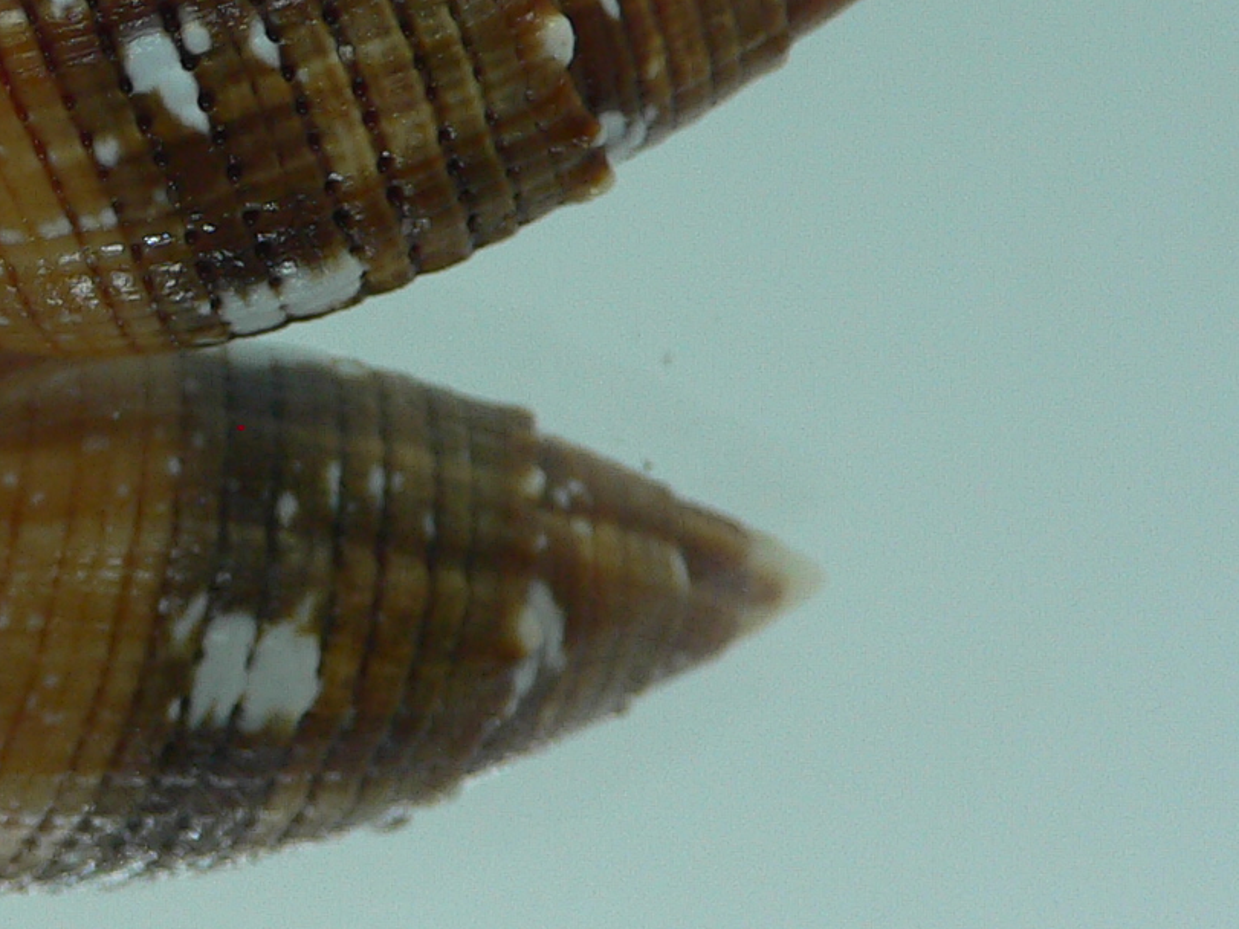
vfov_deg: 16.9
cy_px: 200
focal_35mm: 87
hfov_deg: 21.9
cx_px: 69
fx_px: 3114
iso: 80
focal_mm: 4.6
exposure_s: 1/60
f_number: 2.8
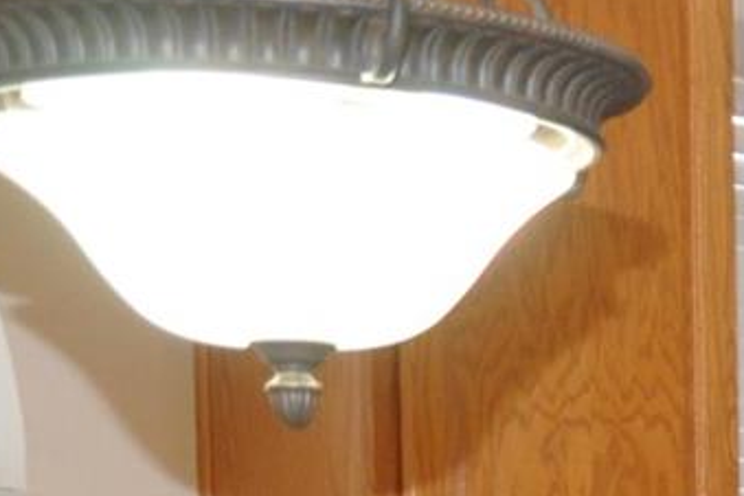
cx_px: 2221
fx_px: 3368
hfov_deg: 9.7
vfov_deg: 8.1
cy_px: 942
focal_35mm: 163
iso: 640
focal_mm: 18
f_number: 4
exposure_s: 1/60
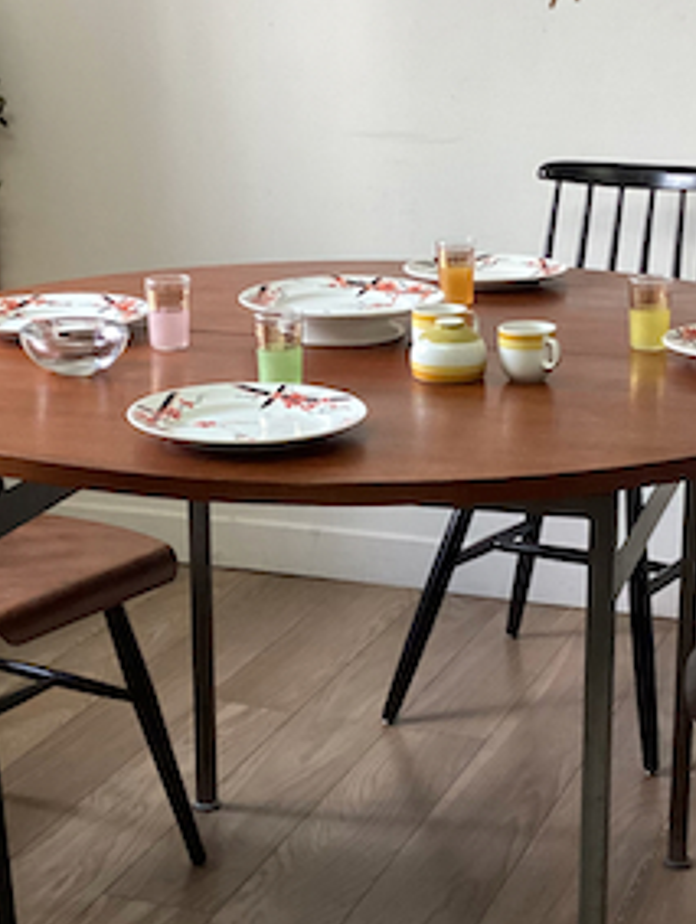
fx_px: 1872
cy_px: 460
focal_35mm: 70
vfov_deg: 27.7
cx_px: 418
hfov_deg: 21.0
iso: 250
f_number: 2.4
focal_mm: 3.3
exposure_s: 1/50
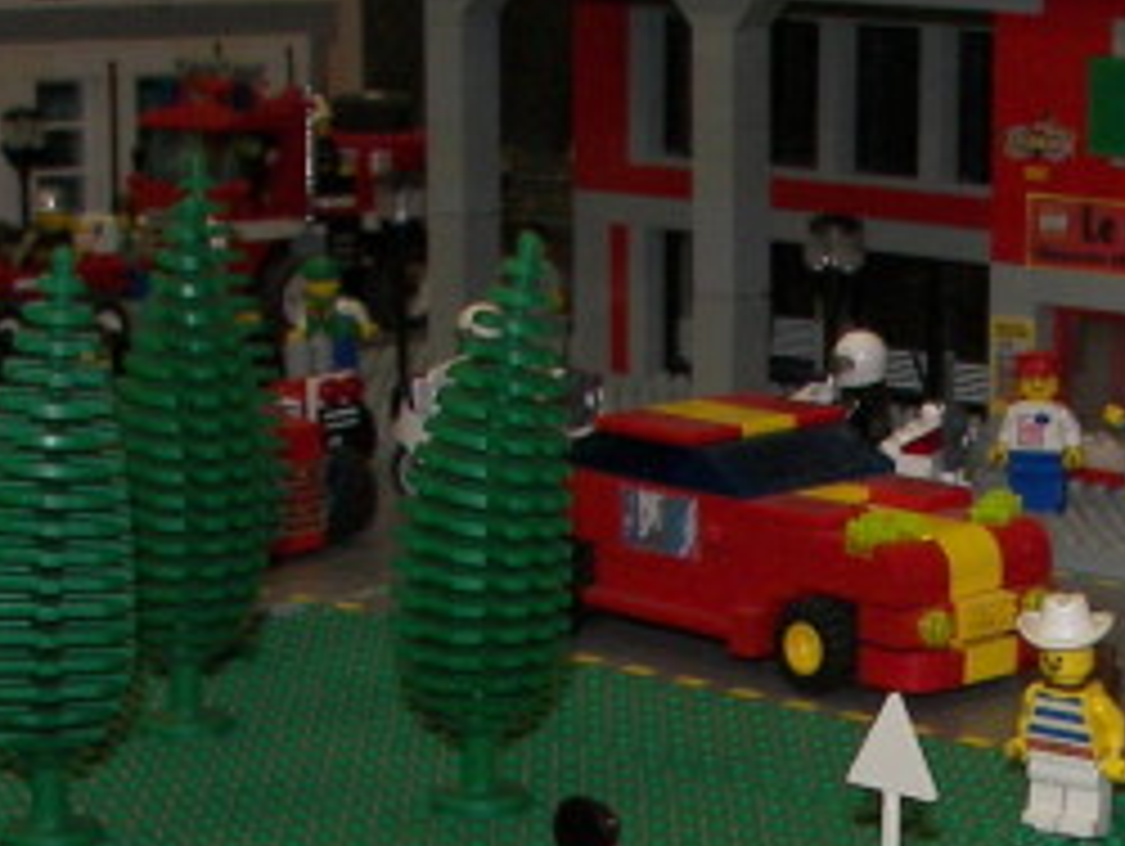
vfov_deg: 12.7
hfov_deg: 16.8
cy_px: 873
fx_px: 3741
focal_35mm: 115
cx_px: 1098
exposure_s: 1/30
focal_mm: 6
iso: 100
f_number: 2.8
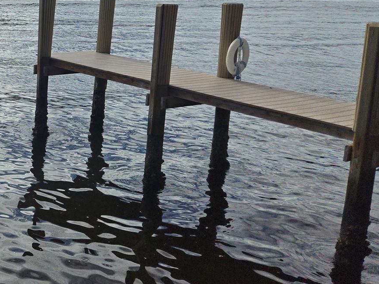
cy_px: 64
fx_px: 591
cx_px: -58
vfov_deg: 26.6
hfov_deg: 30.9
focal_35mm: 54
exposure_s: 1/3300
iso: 25
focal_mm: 5.4
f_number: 1.8
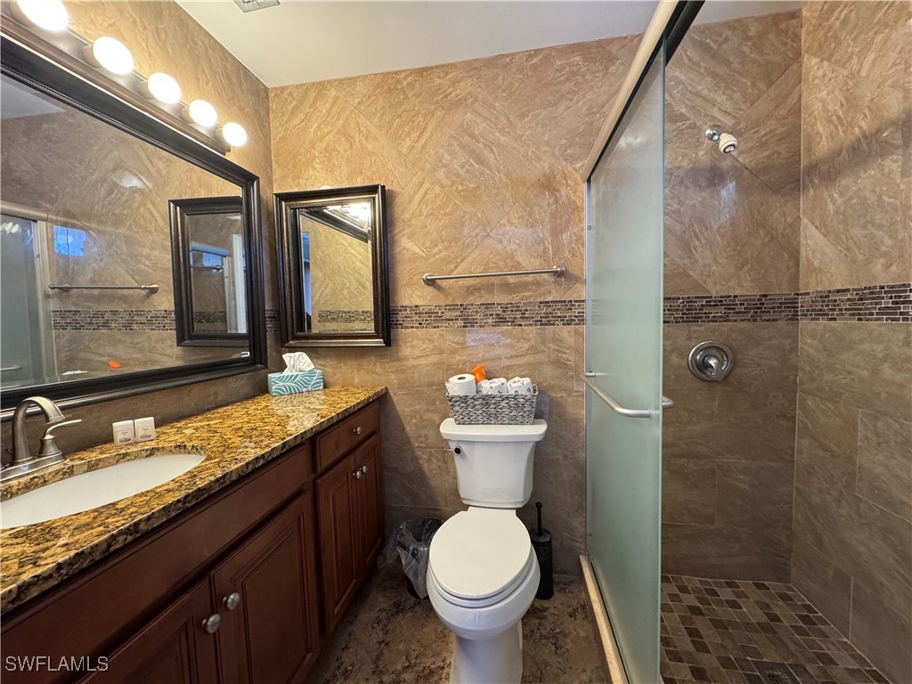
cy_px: 342
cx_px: 456
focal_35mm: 14
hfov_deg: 102.1
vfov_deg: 85.7
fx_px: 369
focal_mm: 2.22
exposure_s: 1/60
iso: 250
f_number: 2.2
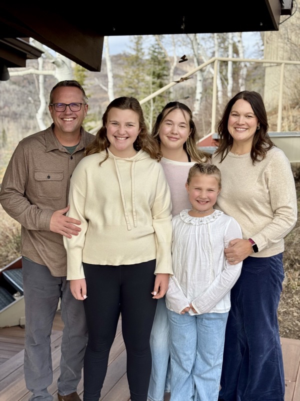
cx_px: 150
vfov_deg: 39.7
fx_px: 555
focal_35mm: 48
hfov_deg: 30.3
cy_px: 200
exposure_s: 1/1395
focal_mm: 6.76
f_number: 1.78
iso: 64
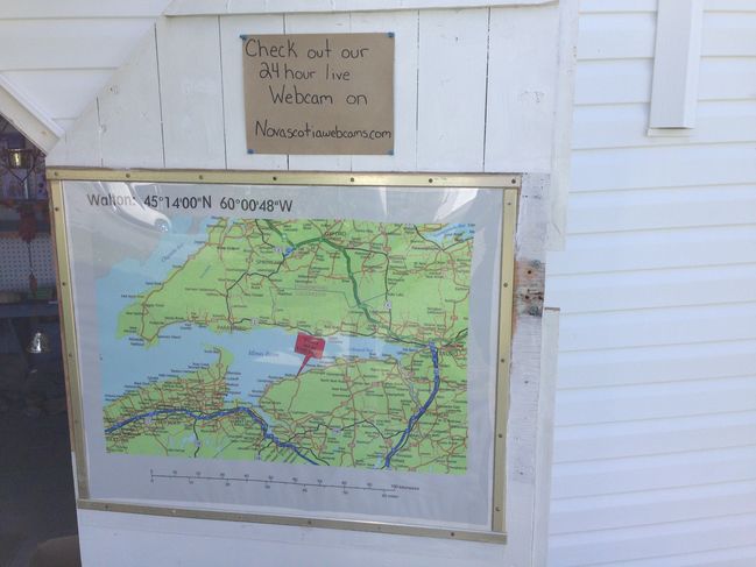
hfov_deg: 55.3
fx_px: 721
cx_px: 378
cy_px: 284
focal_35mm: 33
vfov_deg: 43.0
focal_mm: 4.12
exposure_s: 1/704
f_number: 2.4
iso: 50
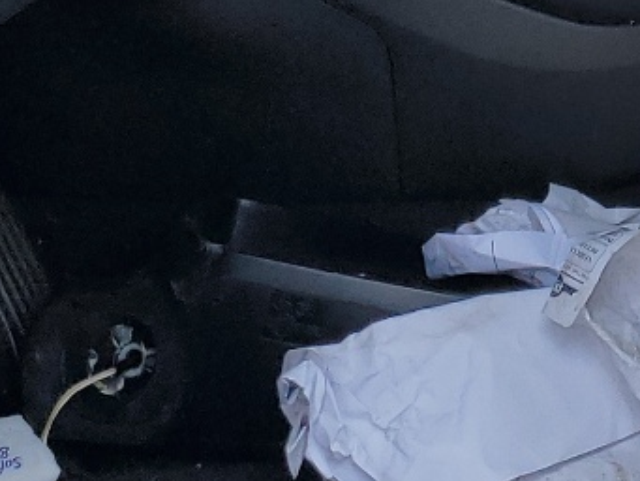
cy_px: -468
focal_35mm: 122
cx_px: 1051
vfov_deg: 11.1
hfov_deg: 14.7
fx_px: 2256
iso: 50
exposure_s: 1/714
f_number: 1.5
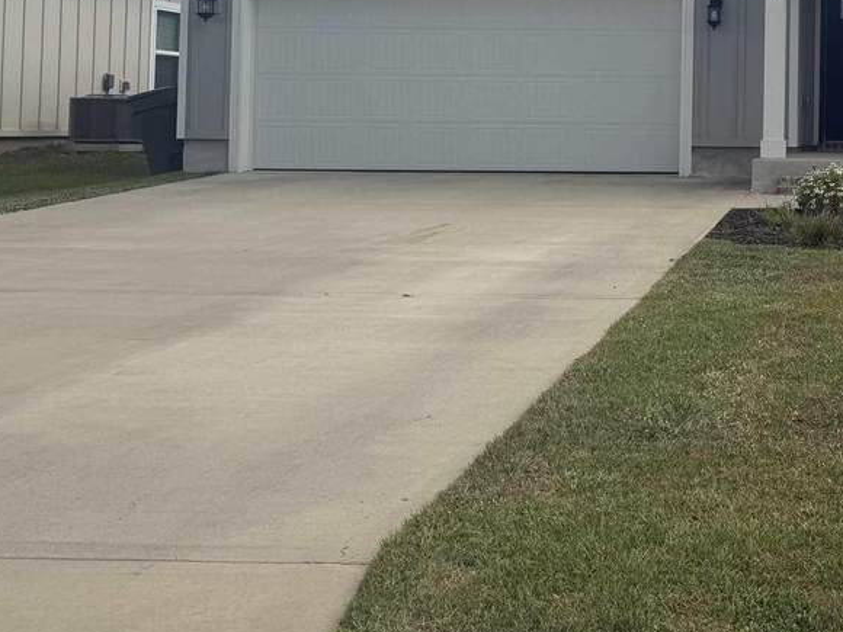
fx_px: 1291
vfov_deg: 26.7
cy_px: 71
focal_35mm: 53
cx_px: 828
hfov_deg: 33.3
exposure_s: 1/5714
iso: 80
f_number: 1.78
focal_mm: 6.76
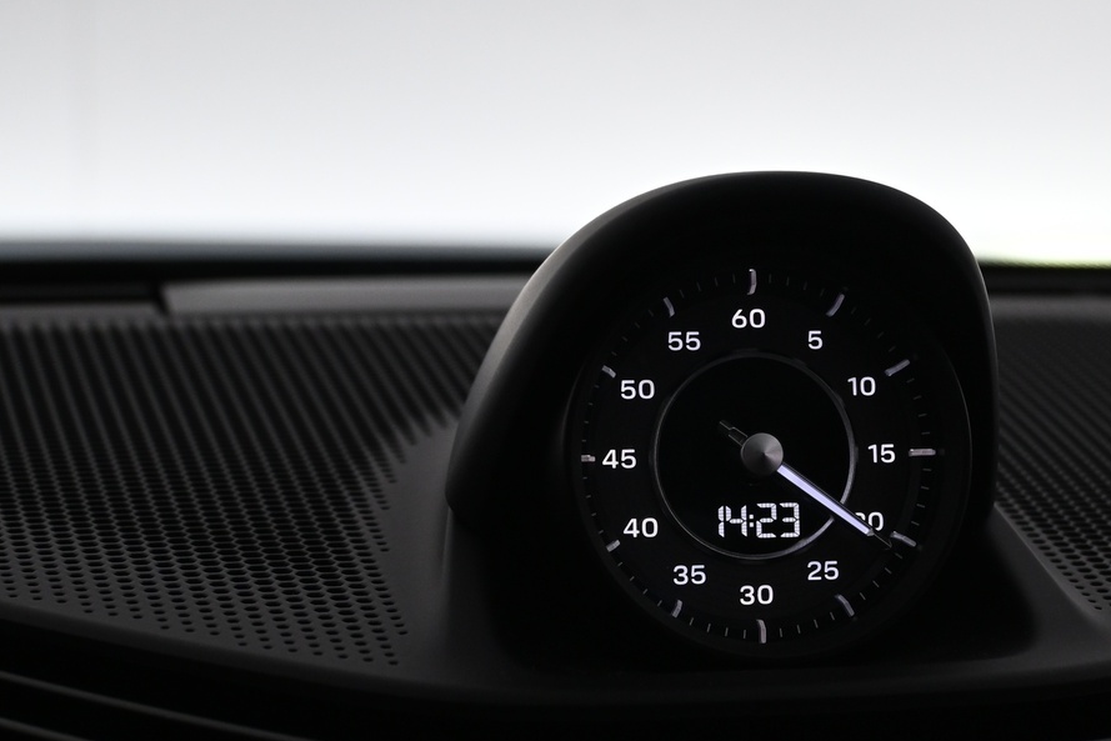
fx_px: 2531
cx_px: 742
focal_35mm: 82
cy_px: 385
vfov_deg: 16.7
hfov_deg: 24.6
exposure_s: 1/60
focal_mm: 30
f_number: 4.8
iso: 640
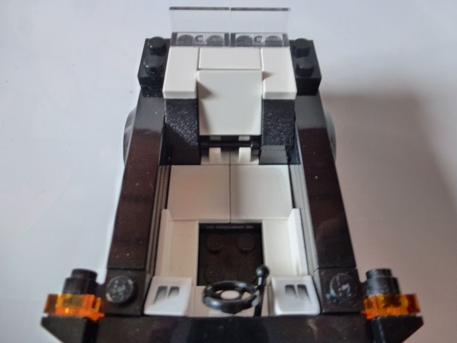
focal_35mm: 24
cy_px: 172
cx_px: 228
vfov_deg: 56.8
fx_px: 317
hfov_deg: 71.6
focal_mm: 4.3
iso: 400
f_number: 3.3
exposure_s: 1/5
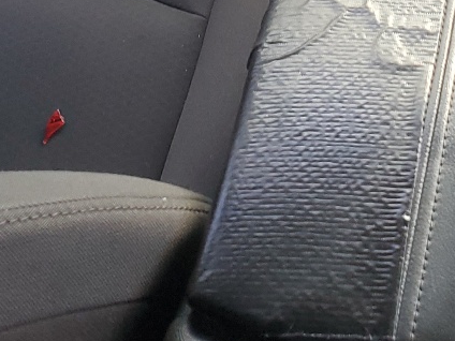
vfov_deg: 13.9
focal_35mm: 98
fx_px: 1288
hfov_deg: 19.7
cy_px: -220
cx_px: 387
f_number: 1.5
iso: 66
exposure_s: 1/60.2
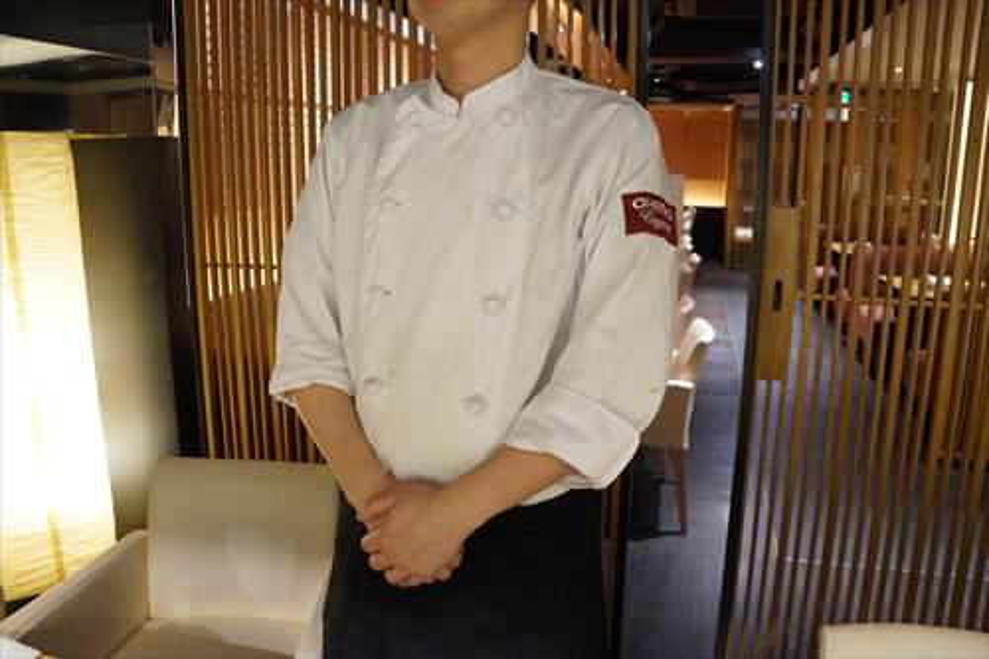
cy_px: 330
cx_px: 494
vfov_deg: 47.9
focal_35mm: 27
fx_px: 741
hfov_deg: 67.4
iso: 2000
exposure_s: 1/60
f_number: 4
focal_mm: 18
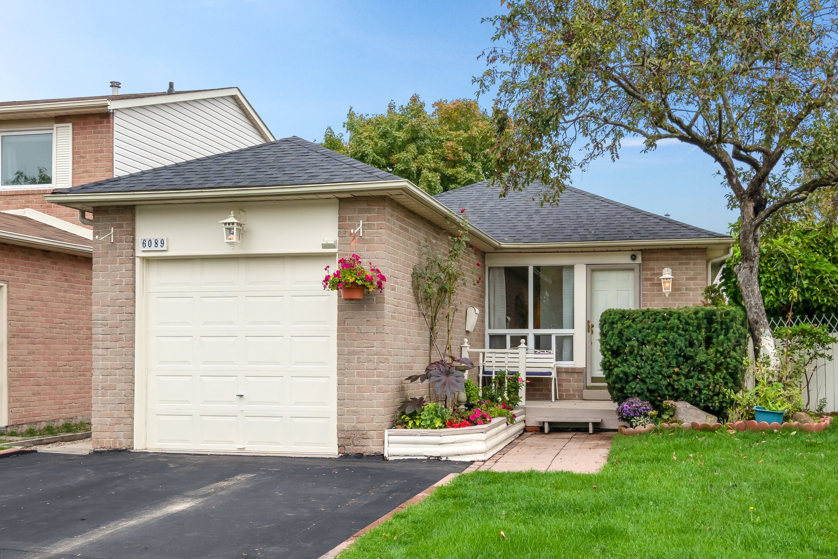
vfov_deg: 35.9
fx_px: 861
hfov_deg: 51.9
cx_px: 401
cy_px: 286
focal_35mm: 37
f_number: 8
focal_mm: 23
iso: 500
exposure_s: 1/250
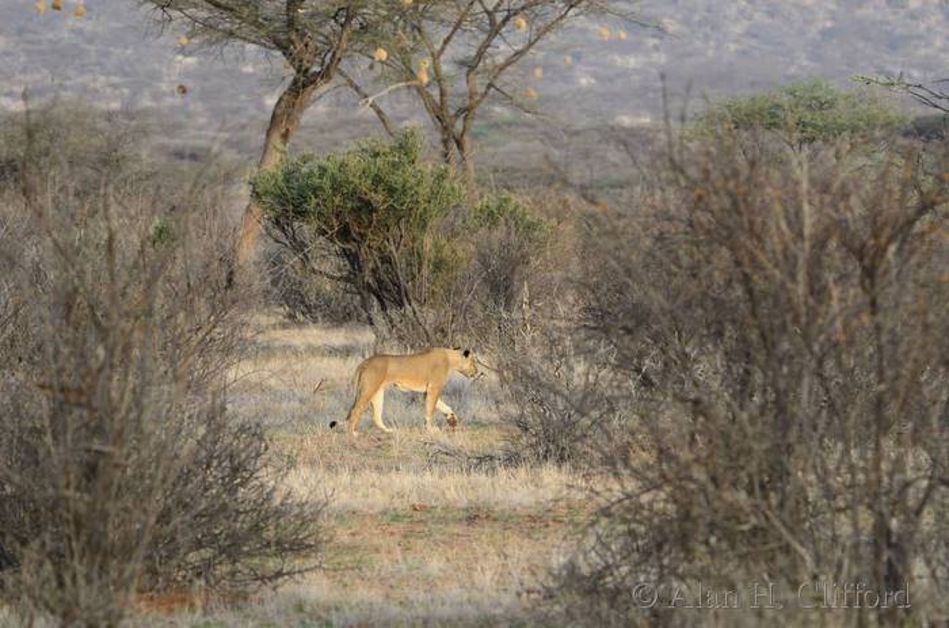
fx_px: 8678
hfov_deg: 6.3
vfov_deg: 4.1
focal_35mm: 330
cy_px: 314
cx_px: 474
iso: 450
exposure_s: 1/500
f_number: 5.3
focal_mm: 220
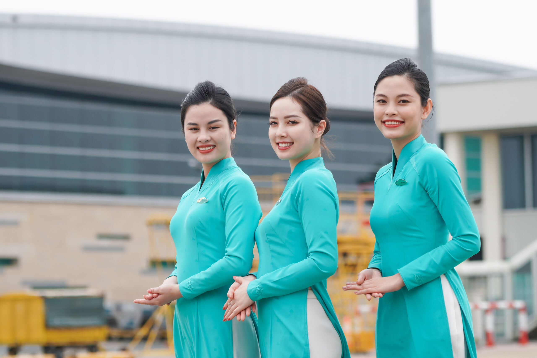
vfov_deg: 7.2
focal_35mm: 190
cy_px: 179
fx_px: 2842
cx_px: 268
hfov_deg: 10.8
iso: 100
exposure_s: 1/400
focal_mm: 127
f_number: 4.5
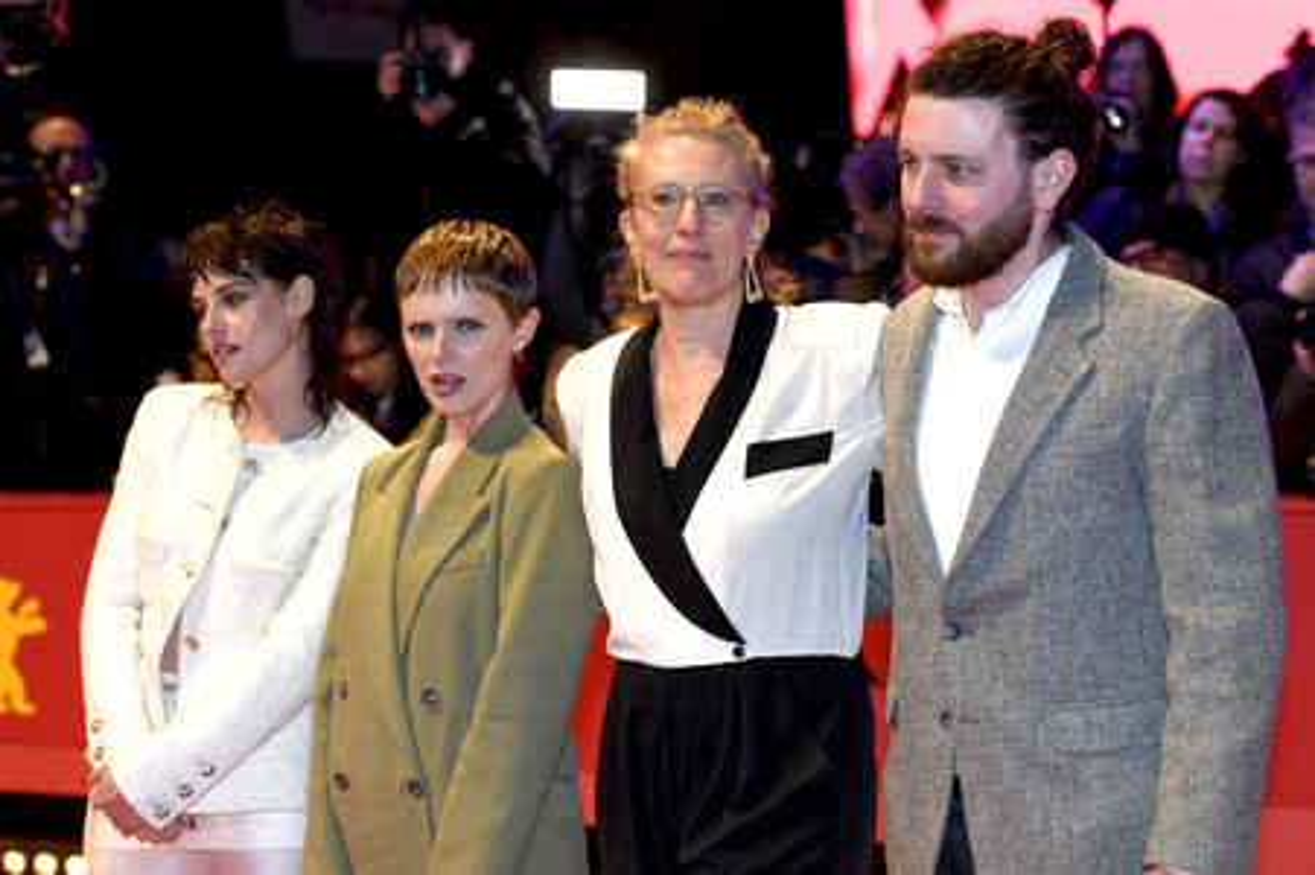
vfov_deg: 16.6
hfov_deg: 24.8
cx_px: 658
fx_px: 2993
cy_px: 438
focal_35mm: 82
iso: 800
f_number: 5
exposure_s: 1/250
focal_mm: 82
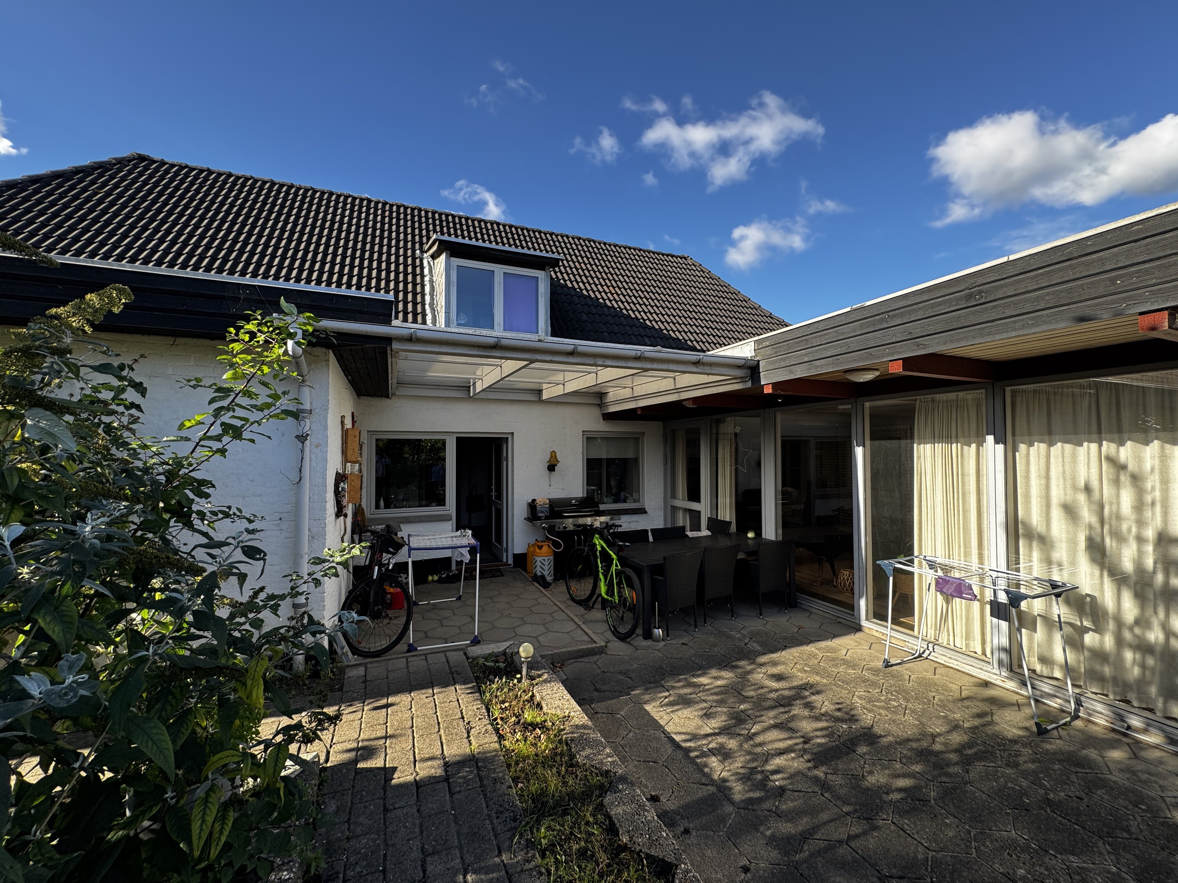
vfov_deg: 85.7
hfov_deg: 102.1
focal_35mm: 14
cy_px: 442
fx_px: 476
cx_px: 589
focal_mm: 2.22
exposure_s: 1/273
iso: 40
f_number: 2.2
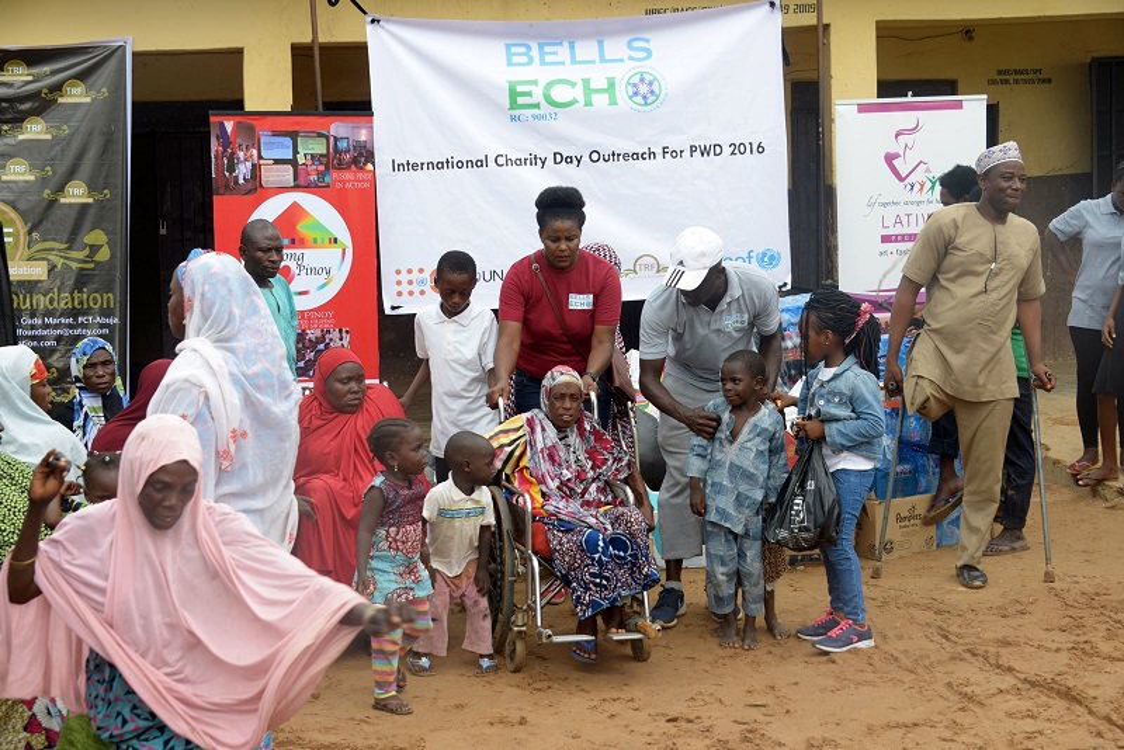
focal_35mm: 62
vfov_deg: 21.9
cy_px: 375
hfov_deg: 32.4
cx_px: 562
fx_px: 1936
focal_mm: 62
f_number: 5.6
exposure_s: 1/200
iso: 125
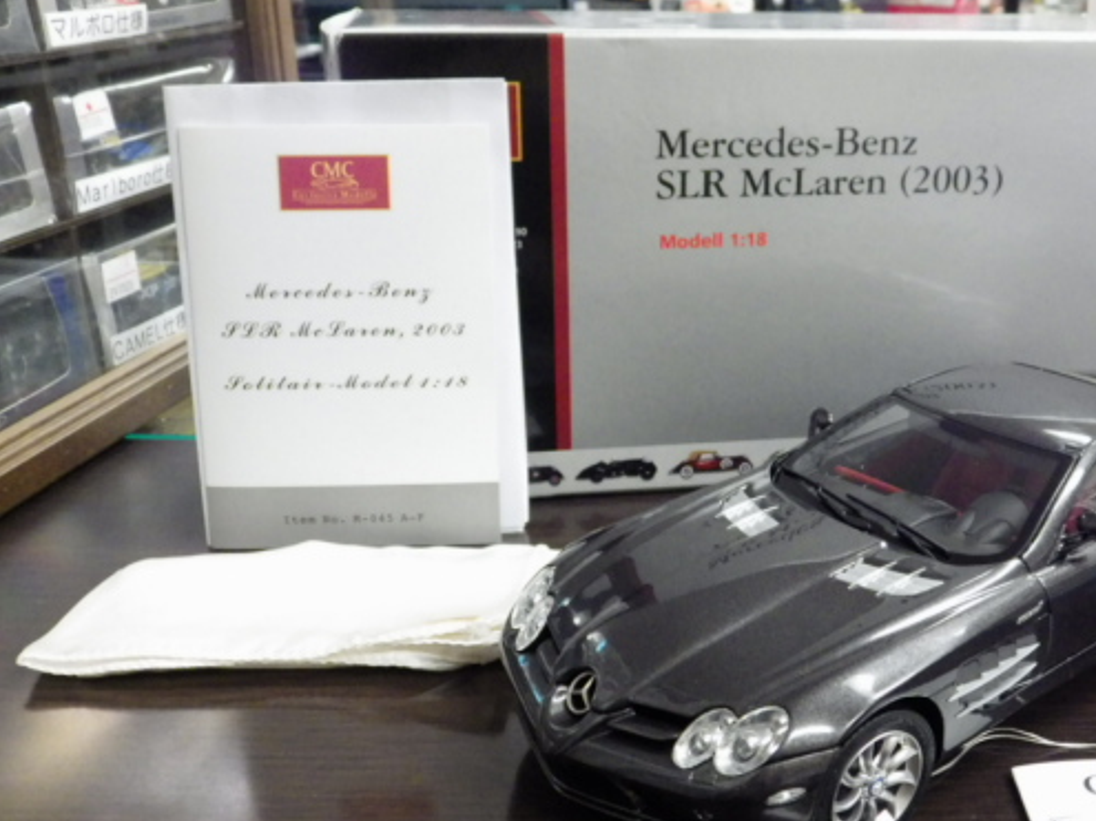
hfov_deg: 42.5
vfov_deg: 32.9
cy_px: 436
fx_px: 1393
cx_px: 706
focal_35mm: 44
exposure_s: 1/40
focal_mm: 6.2
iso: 800
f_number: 3.4
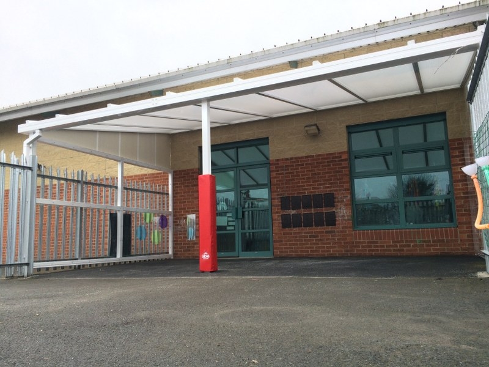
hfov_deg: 61.7
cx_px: 244
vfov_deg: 48.2
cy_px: 184
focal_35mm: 29
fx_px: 410
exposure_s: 1/120
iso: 64
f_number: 2.2
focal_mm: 4.15
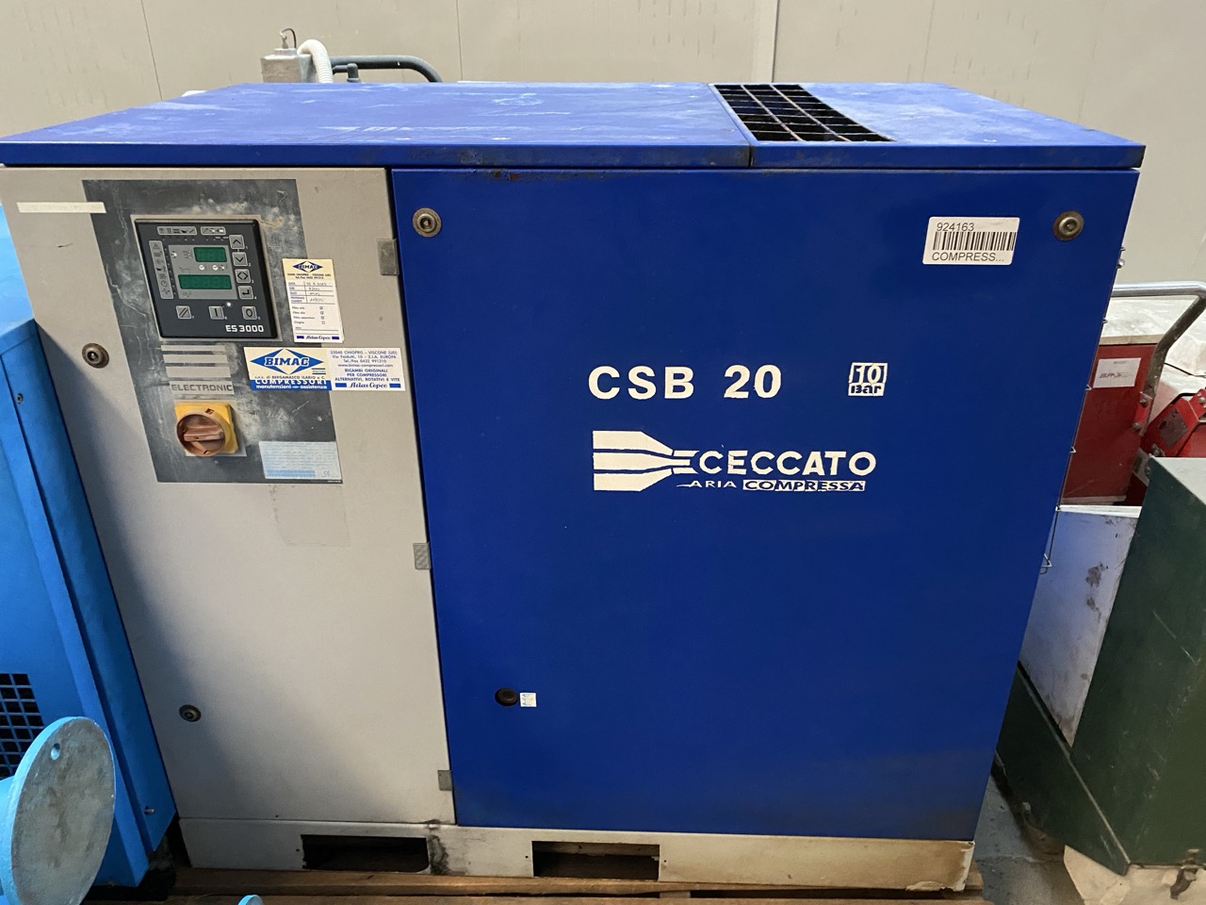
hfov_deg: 67.3
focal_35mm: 26
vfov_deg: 53.1
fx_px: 906
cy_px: 452
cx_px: 603
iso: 800
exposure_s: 1/30
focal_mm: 4.25
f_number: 1.8
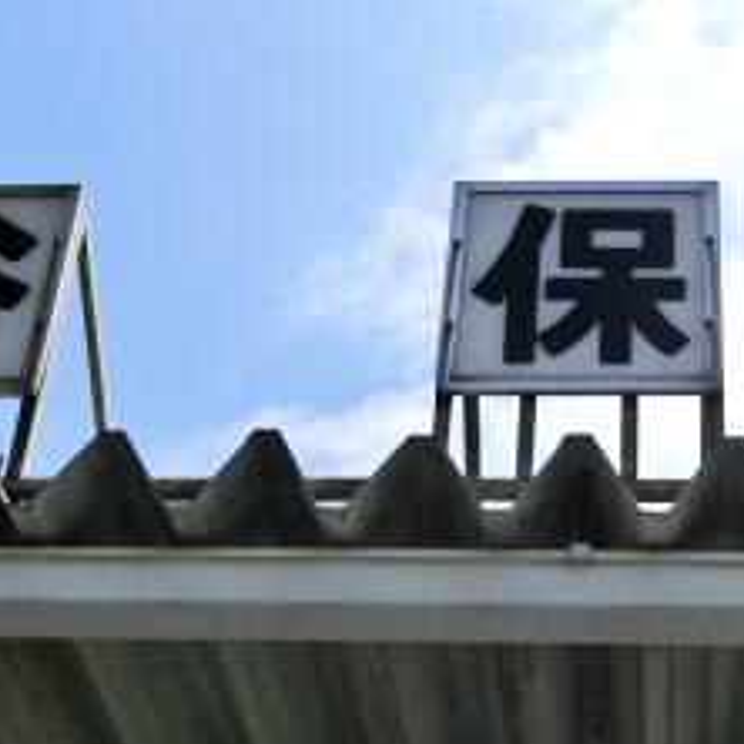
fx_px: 1799
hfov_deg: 23.1
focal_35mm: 74
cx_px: 556
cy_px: 476
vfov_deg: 23.3
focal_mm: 5.2
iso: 80
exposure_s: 1/250
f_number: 7.4
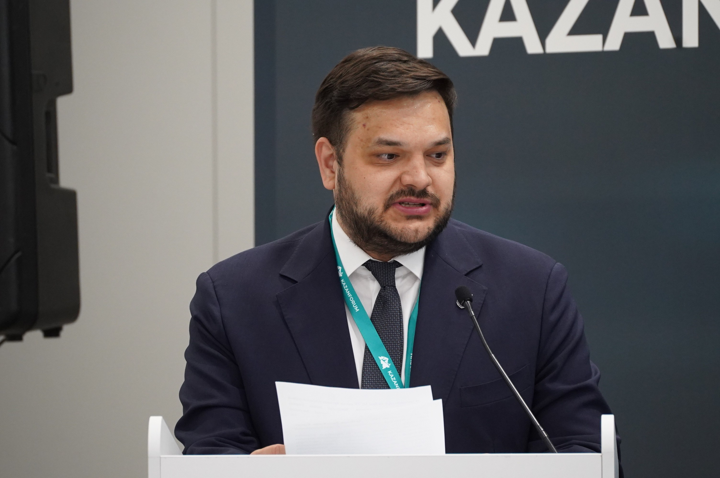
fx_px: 7613
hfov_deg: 5.4
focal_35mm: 381
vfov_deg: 3.6
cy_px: 239
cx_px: 360
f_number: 6.3
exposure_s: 1/125
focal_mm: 254
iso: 3200
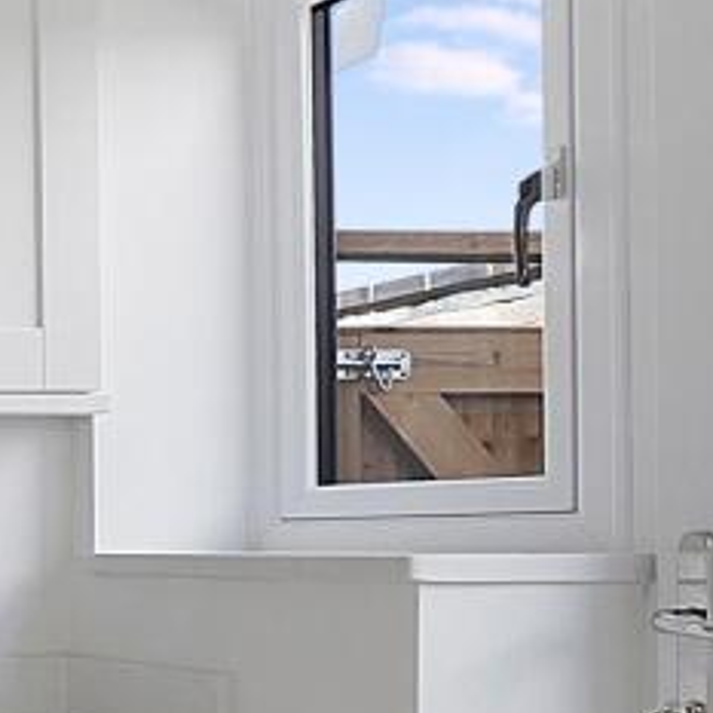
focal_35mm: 56
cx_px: -737
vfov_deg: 30.1
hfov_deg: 18.6
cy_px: 528
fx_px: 1305
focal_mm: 10
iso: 800
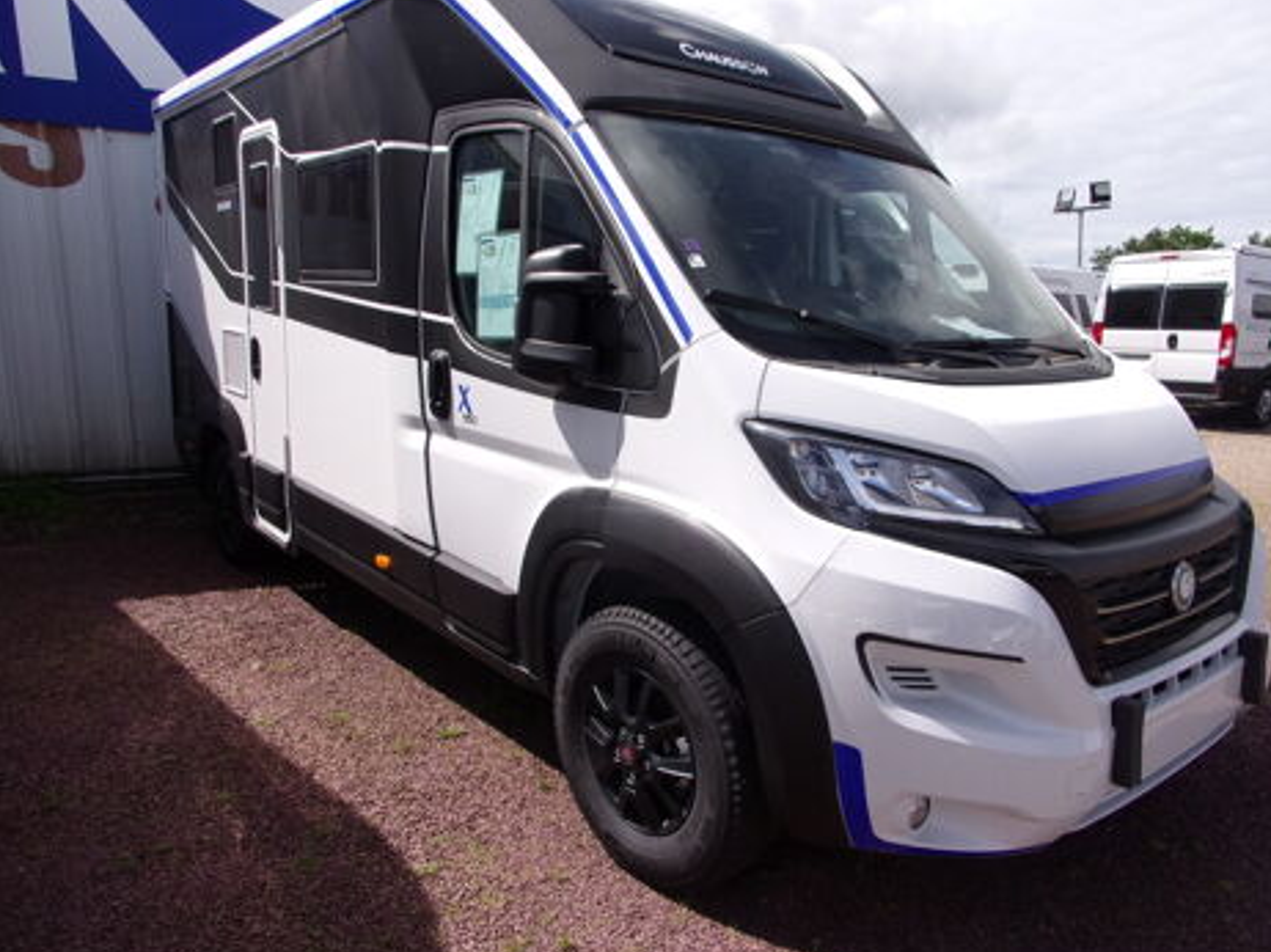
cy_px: 473
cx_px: 658
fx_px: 954
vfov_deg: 53.0
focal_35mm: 26
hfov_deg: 67.3
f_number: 3.6
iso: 80
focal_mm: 4.5
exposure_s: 1/850
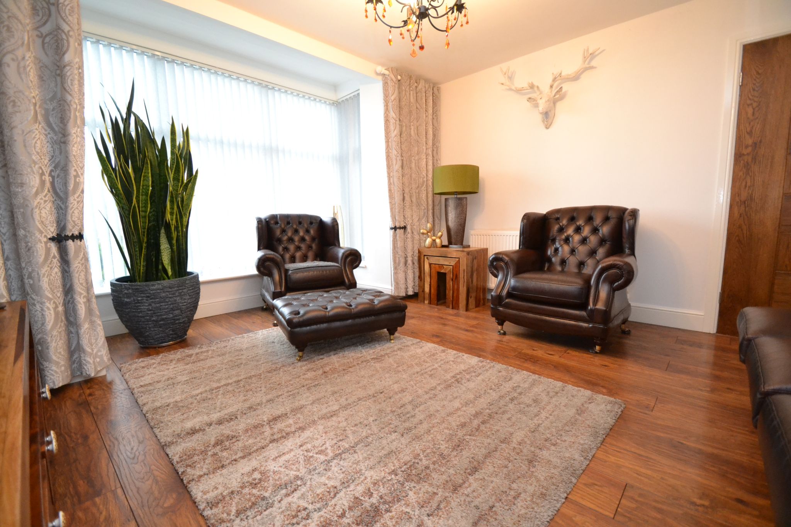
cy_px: 264
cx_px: 396
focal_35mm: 15
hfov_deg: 100.4
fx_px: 330
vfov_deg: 77.3
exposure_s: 1/60
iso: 2800
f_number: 3.5
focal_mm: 10
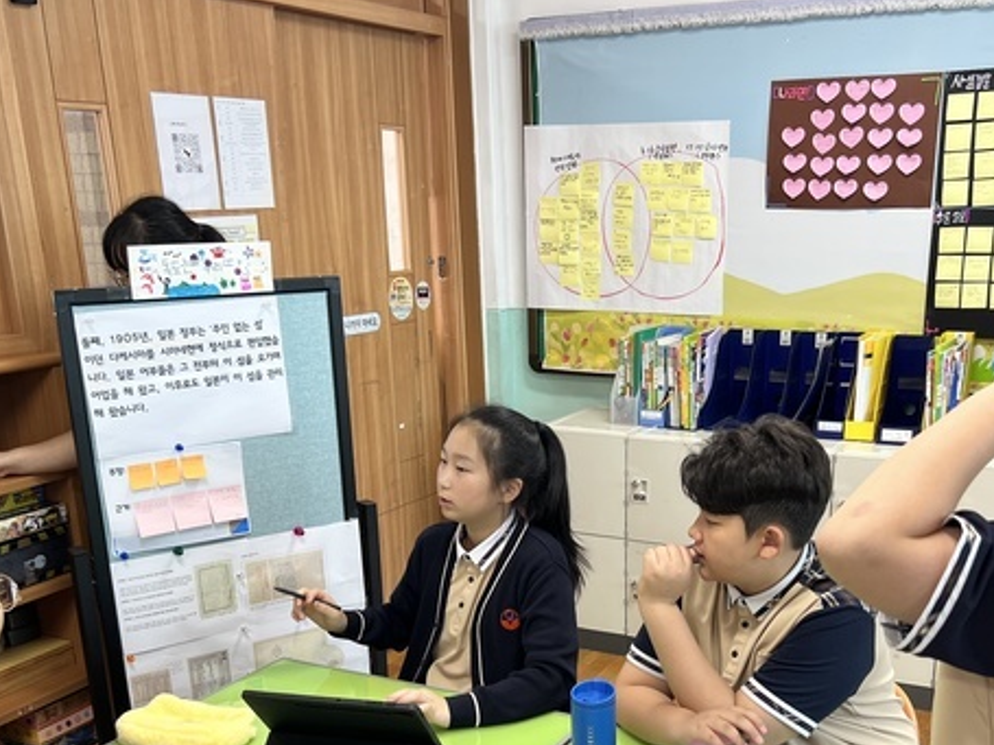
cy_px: 569
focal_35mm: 40
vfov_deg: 35.1
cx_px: 564
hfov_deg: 46.7
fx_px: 1148
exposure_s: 1/60
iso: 64
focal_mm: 5.7
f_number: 1.5
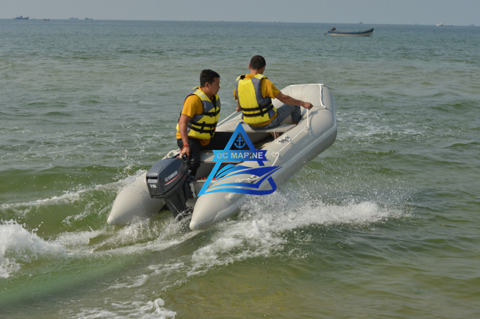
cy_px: 160
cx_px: 240
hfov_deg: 28.9
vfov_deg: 19.4
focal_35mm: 70
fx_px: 933
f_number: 8
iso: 200
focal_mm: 70
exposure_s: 1/800
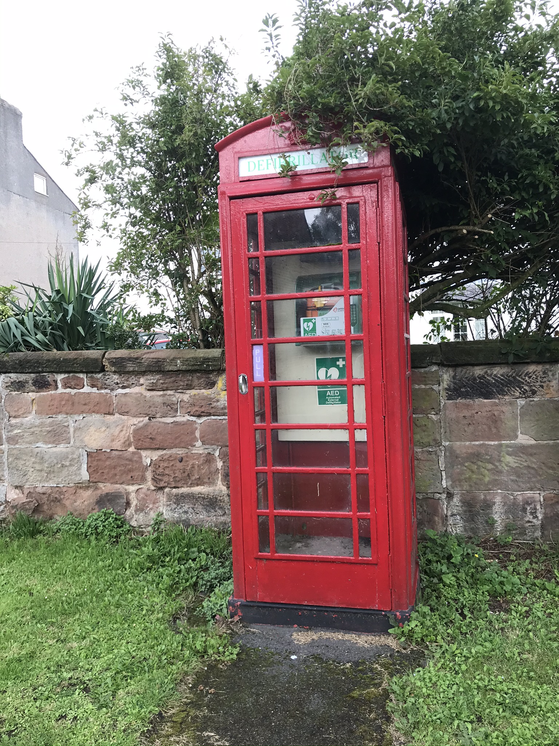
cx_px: 280
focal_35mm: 28
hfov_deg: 49.7
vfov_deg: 63.4
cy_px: 373
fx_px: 603
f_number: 1.8
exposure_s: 1/101
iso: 20
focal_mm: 3.99
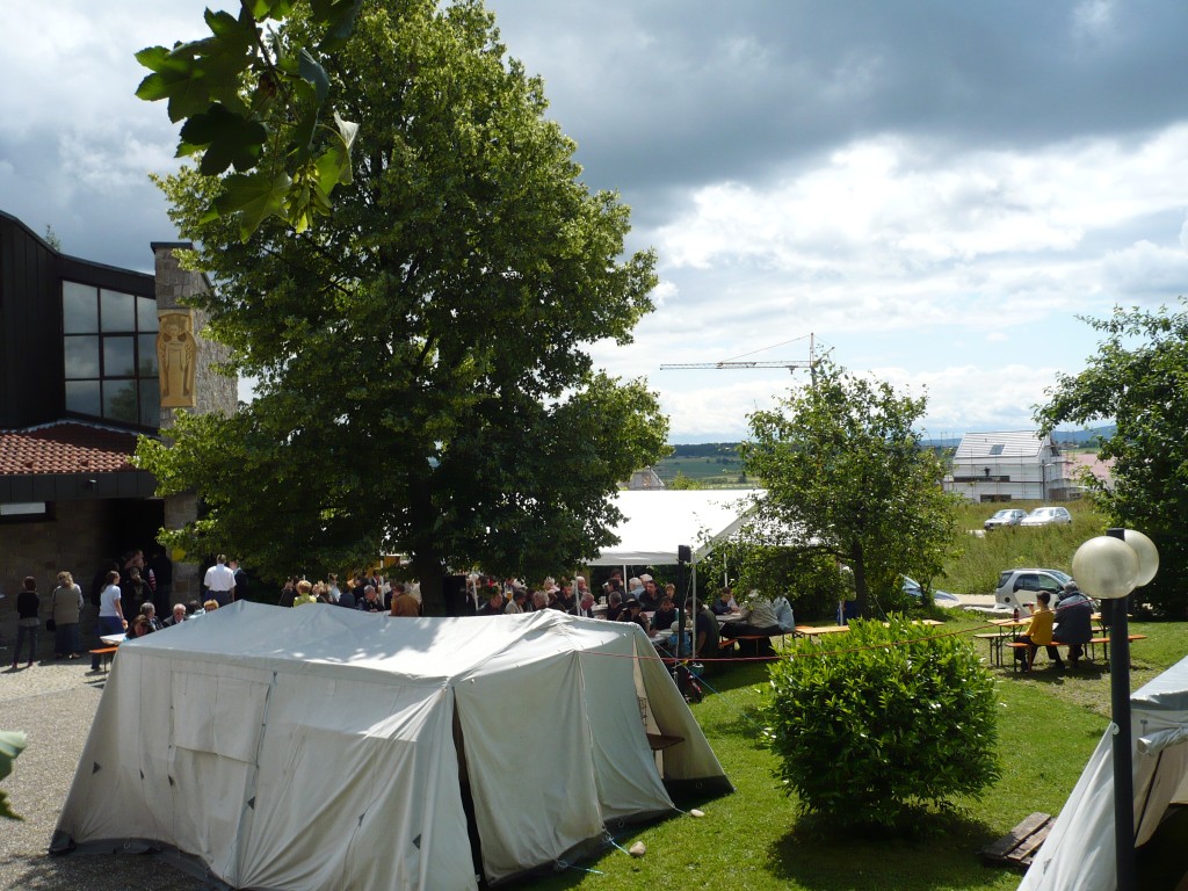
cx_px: 594
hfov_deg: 52.6
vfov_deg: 40.7
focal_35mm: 35
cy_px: 446
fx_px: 1201
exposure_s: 1/200
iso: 100
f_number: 8
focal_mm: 5.8
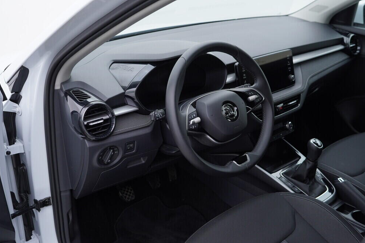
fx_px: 375
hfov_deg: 51.9
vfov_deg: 35.9
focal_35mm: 37
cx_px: 186
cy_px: 125
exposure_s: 1/50
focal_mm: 24
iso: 125
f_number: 3.2
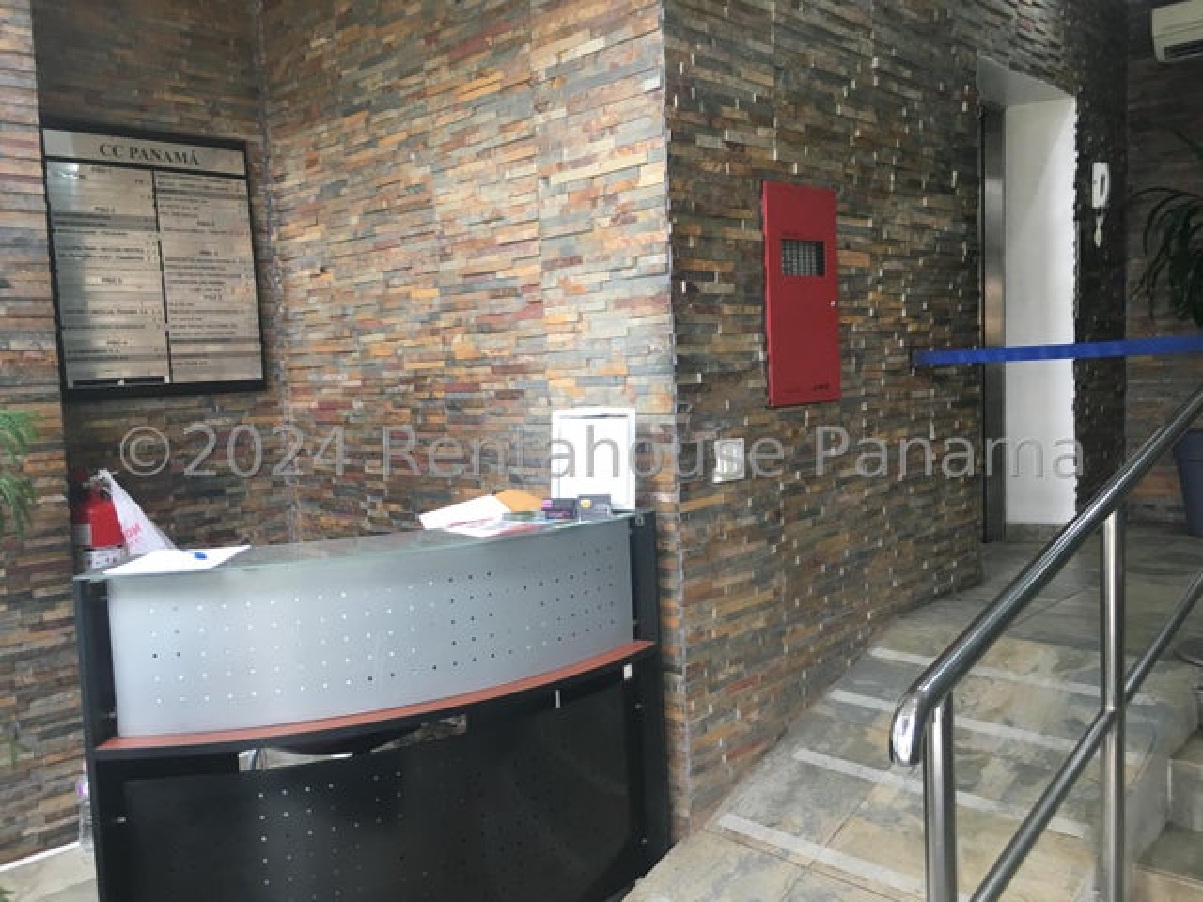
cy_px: 451
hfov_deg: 61.7
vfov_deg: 48.2
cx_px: 602
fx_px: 1008
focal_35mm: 29
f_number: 2.2
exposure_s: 1/30
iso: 64
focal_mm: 4.15
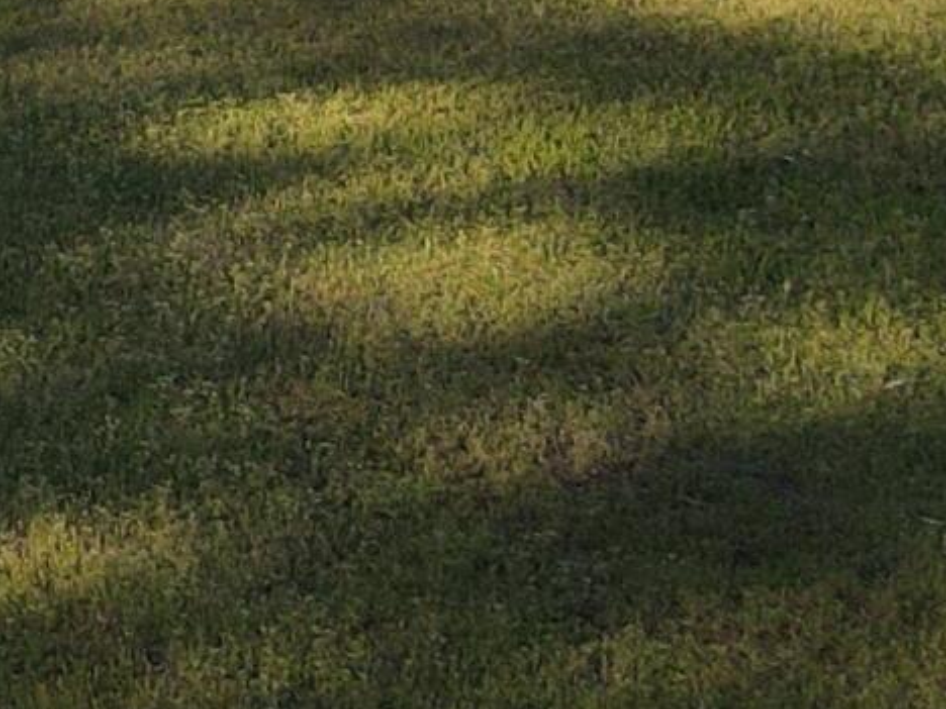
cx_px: -1892
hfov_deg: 9.8
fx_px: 4209
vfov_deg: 9.1
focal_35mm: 154
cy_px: -683
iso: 100
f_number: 2.8
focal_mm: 4.5
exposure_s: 1/15
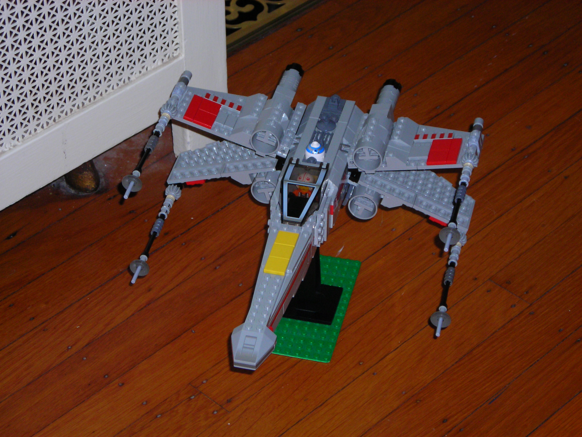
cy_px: 218
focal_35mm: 116
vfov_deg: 12.8
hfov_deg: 17.0
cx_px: 291
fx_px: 1950
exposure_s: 1/60.1
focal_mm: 19.2
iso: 139
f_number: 5.3
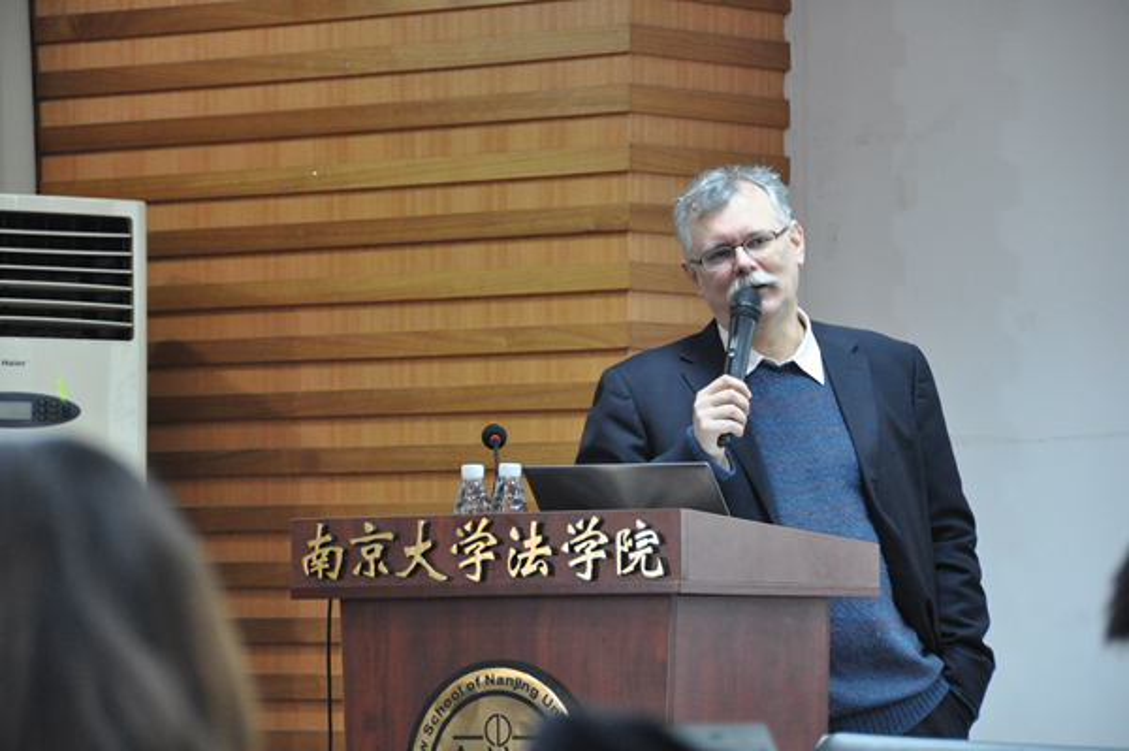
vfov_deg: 8.7
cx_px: 564
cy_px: 376
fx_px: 4935
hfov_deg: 13.1
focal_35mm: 158
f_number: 5.3
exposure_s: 1/25
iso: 1600
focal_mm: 105
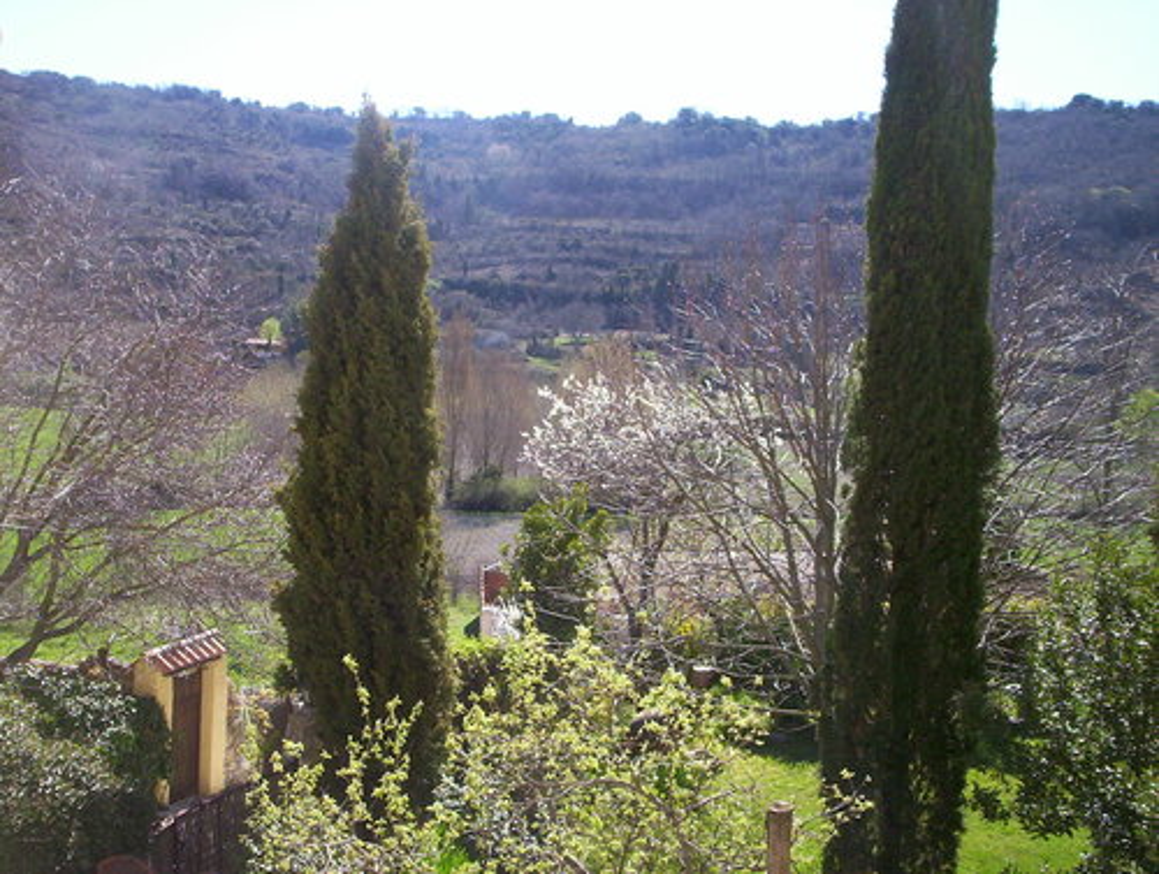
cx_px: 580
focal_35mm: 38
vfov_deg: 37.8
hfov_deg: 48.9
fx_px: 1275
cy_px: 437
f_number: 4.5
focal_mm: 4.99
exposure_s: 1/326
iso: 100
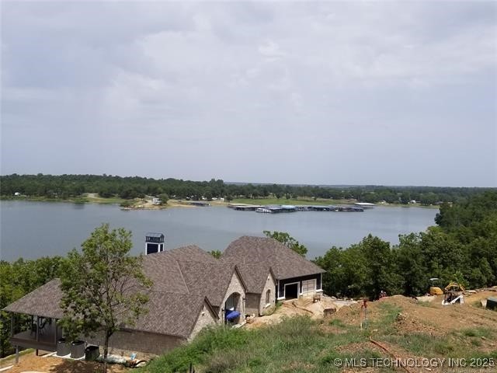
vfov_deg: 53.1
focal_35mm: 26
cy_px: 186
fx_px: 373
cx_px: 248
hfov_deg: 67.3
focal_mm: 4.3
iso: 50
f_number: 1.7
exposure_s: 1/4132
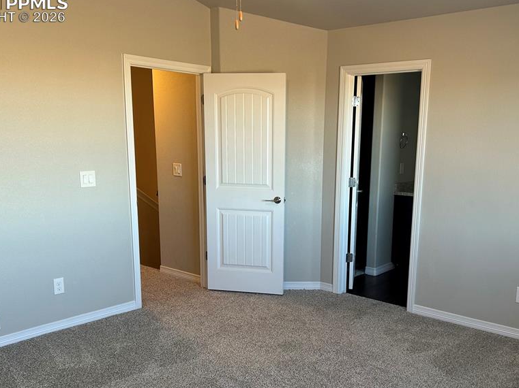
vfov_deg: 40.4
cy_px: 245
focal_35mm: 35
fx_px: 525
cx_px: 280
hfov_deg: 52.6
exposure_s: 1/60
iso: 64
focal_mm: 5.7
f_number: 1.5
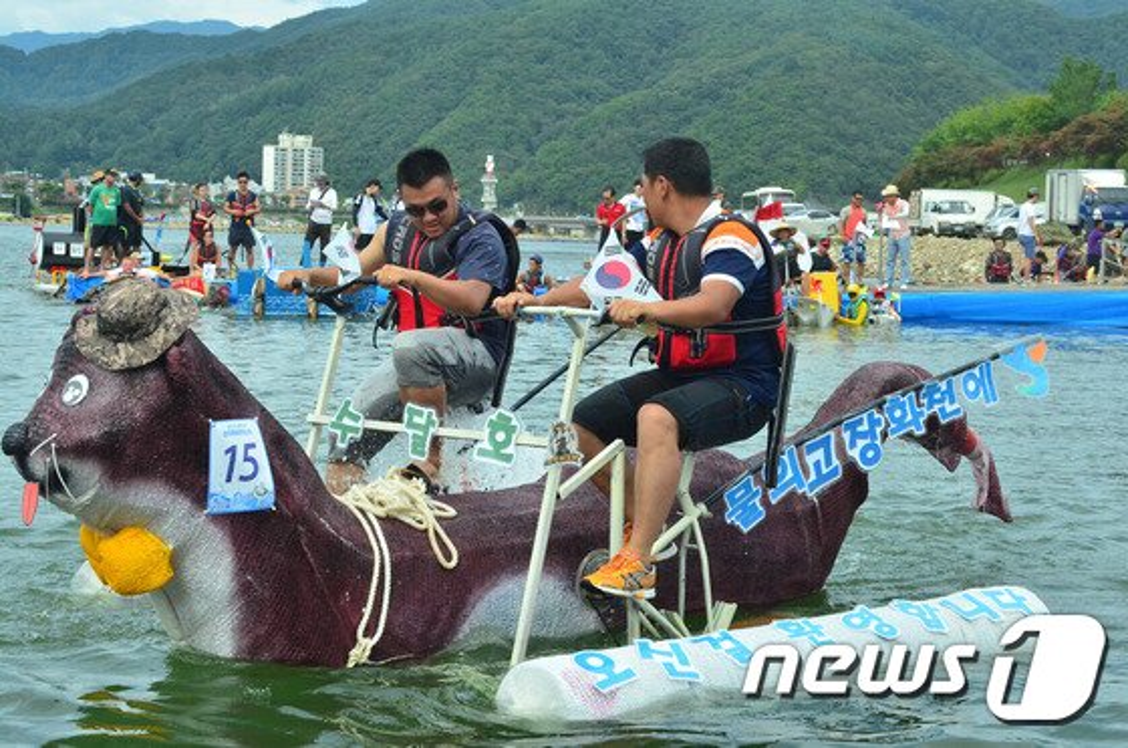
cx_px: 564
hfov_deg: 29.3
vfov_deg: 19.6
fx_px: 2158
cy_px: 374
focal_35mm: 69
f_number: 11
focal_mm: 46
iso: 800
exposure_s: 1/800
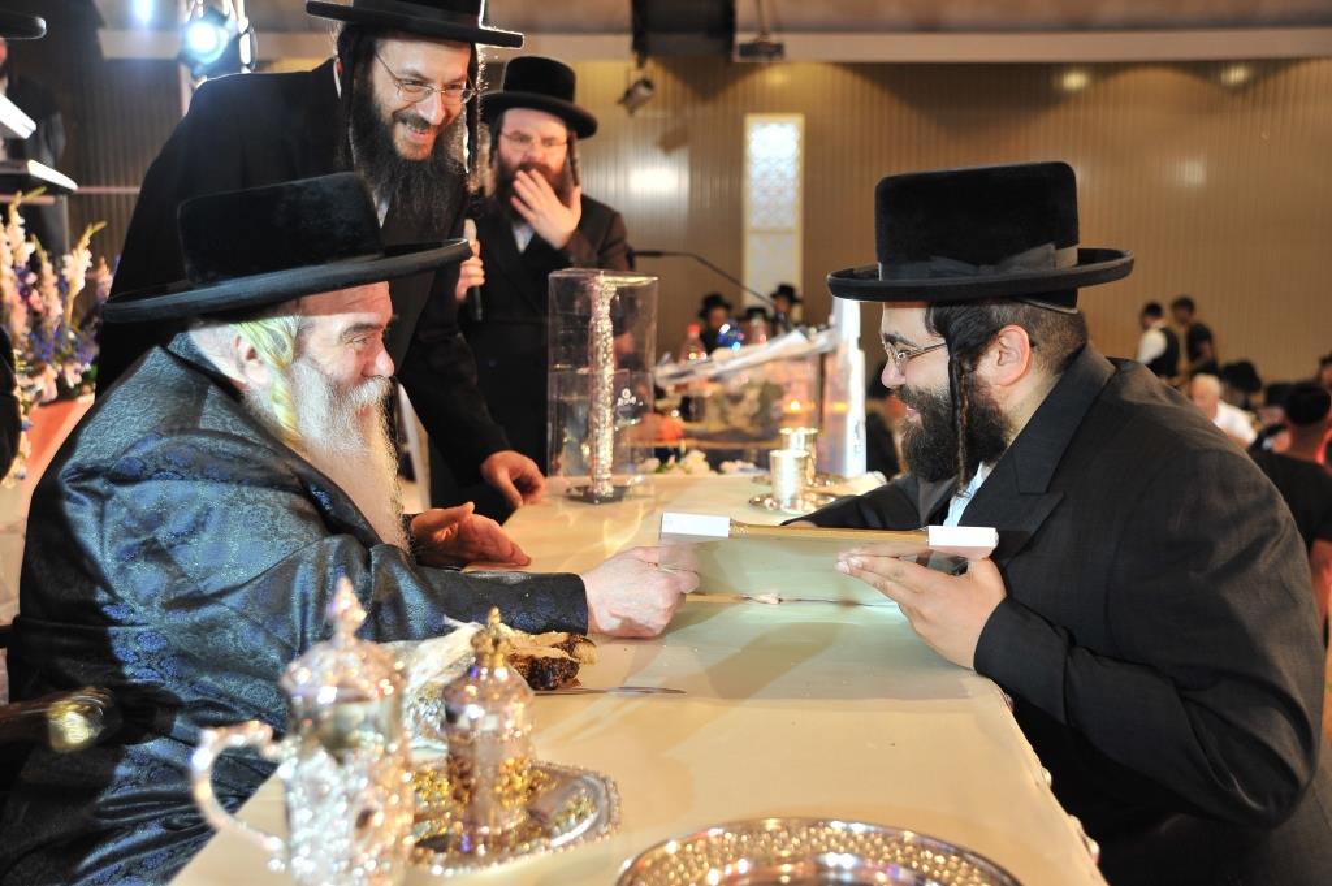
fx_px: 1553
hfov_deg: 46.4
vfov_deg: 31.8
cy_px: 443
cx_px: 666
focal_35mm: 42
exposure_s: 1/200
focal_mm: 42
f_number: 4
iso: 1250
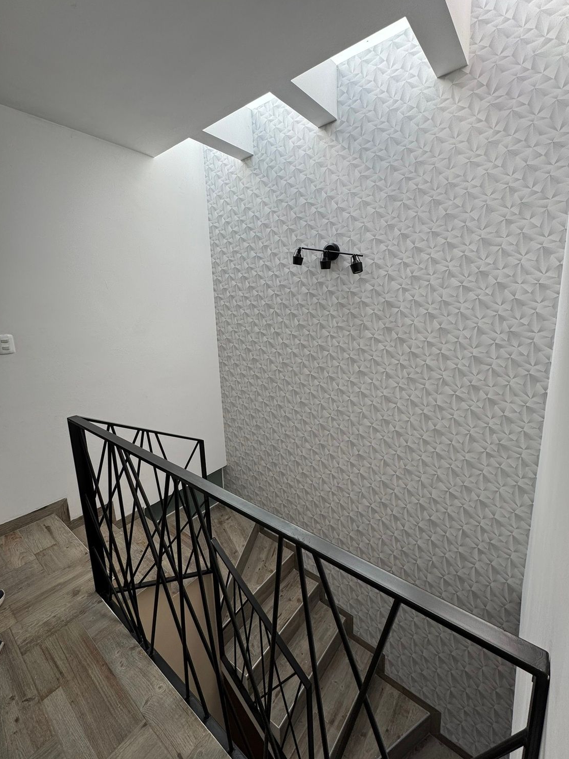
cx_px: 299
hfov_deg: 81.7
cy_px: 360
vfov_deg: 98.1
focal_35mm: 15
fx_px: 329
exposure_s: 1/188
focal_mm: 2.22
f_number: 2.2
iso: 40
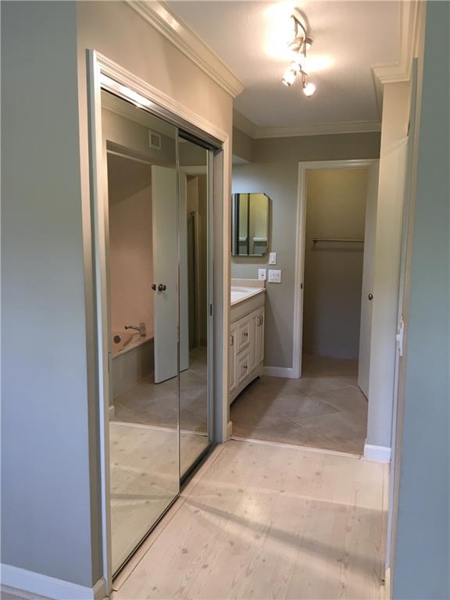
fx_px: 503
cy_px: 300
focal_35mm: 29
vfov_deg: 61.7
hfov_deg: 48.2
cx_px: 225
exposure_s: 1/30
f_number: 2.2
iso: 50
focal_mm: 4.15
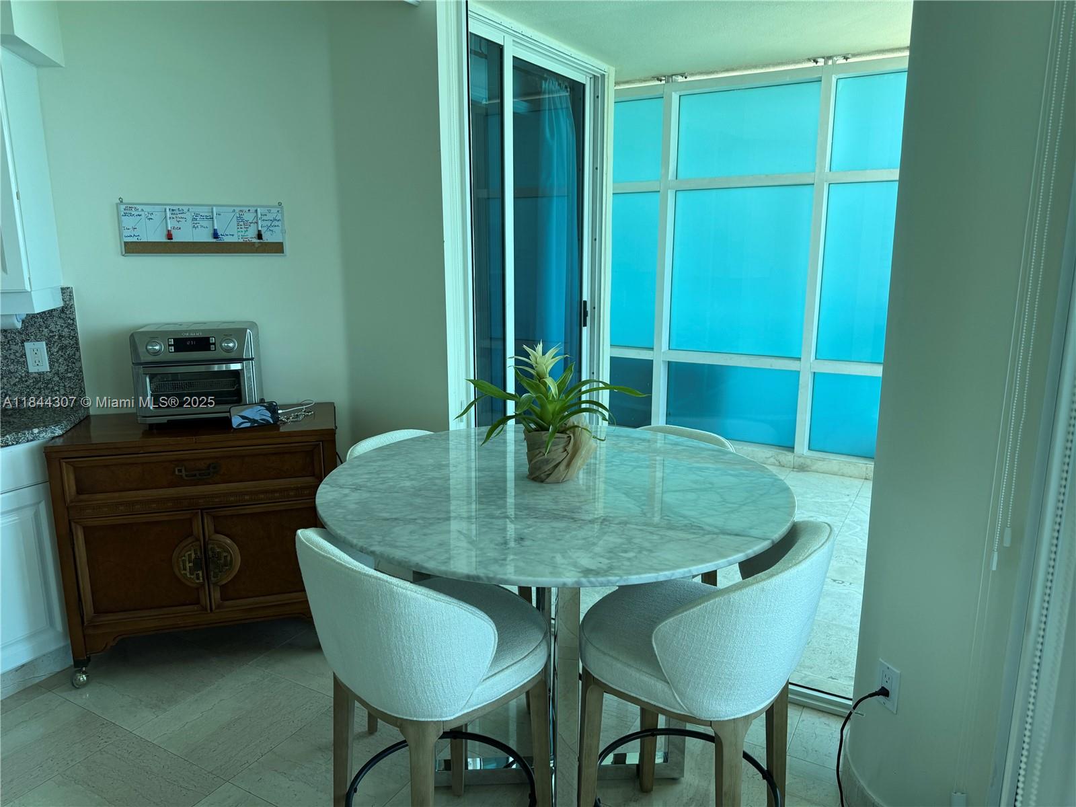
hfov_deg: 71.6
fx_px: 746
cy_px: 404
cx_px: 538
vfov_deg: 56.8
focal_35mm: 24
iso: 64
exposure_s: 1/210
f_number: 1.78
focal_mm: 6.76
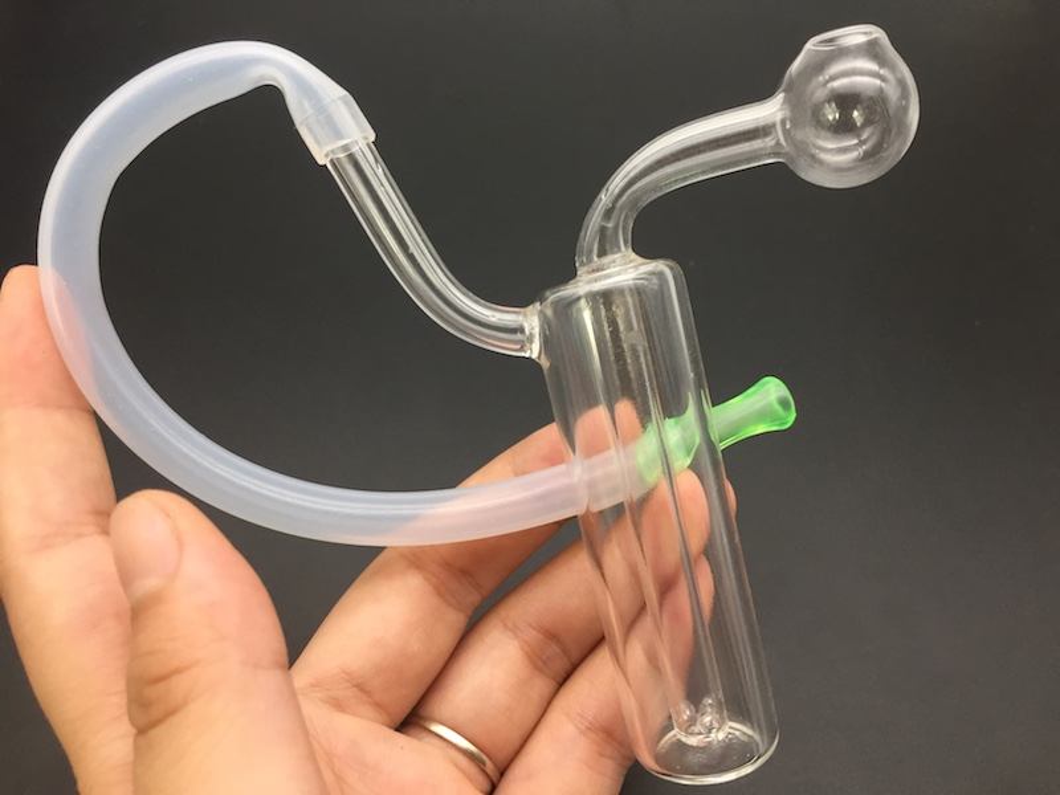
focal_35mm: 29
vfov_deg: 48.2
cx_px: 530
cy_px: 398
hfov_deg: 61.7
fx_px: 888
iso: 64
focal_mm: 4.15
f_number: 2.2
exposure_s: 1/33
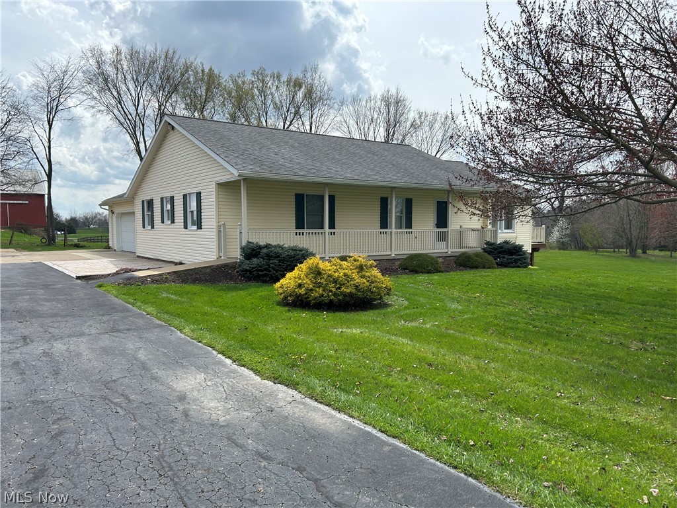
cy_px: 254
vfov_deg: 53.1
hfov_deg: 67.3
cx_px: 338
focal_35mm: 26
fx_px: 508
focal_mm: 5.7
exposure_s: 1/4115
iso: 50
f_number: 1.5
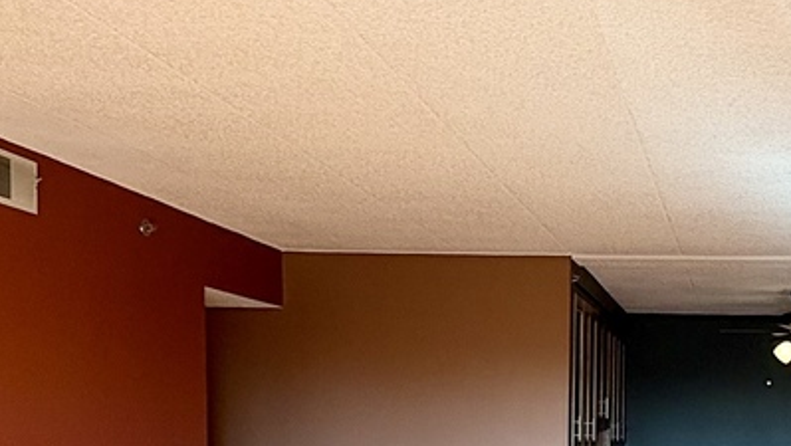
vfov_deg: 20.5
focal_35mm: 55
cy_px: 533
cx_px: 682
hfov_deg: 36.0
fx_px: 1154
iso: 100
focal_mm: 2.22
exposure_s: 1/99
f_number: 2.2
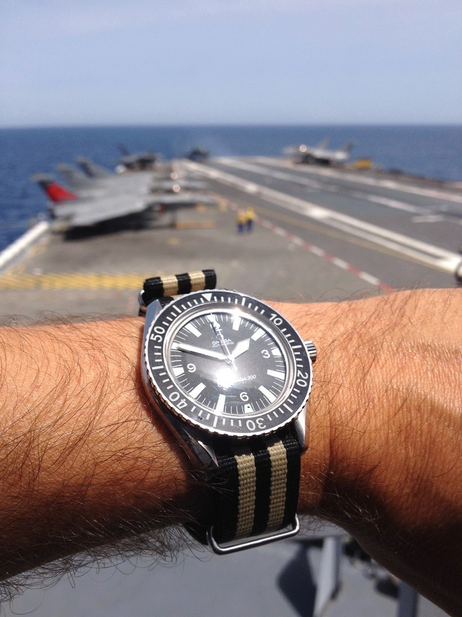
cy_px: 308
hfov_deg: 40.7
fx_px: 623
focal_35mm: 35
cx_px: 231
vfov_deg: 52.6
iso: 50
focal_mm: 4.28
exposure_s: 1/2208
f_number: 2.4
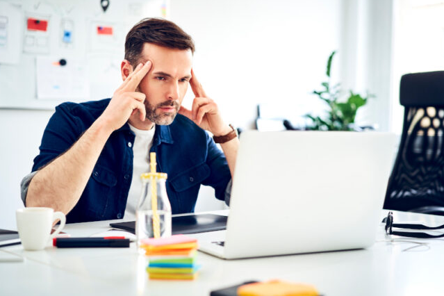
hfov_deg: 35.6
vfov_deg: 24.2
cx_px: 221
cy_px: 149
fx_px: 691
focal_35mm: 56
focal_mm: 55
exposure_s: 1/160
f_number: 2.5
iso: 640
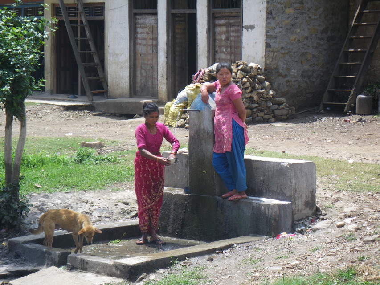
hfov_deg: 17.1
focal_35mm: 115
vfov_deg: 12.9
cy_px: 142
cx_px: 190
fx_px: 1263
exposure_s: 1/160
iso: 50
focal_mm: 20.6
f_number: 5.2
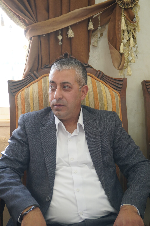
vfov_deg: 40.0
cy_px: 113
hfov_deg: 27.3
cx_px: 75
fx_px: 309
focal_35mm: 50
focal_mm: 33
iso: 640
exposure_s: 1/160
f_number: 5
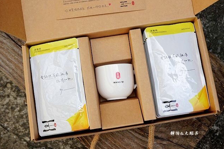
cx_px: 112
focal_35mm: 44
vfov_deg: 30.5
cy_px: 74
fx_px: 274
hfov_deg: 44.5
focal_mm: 15.9
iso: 125
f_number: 4
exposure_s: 1/1000
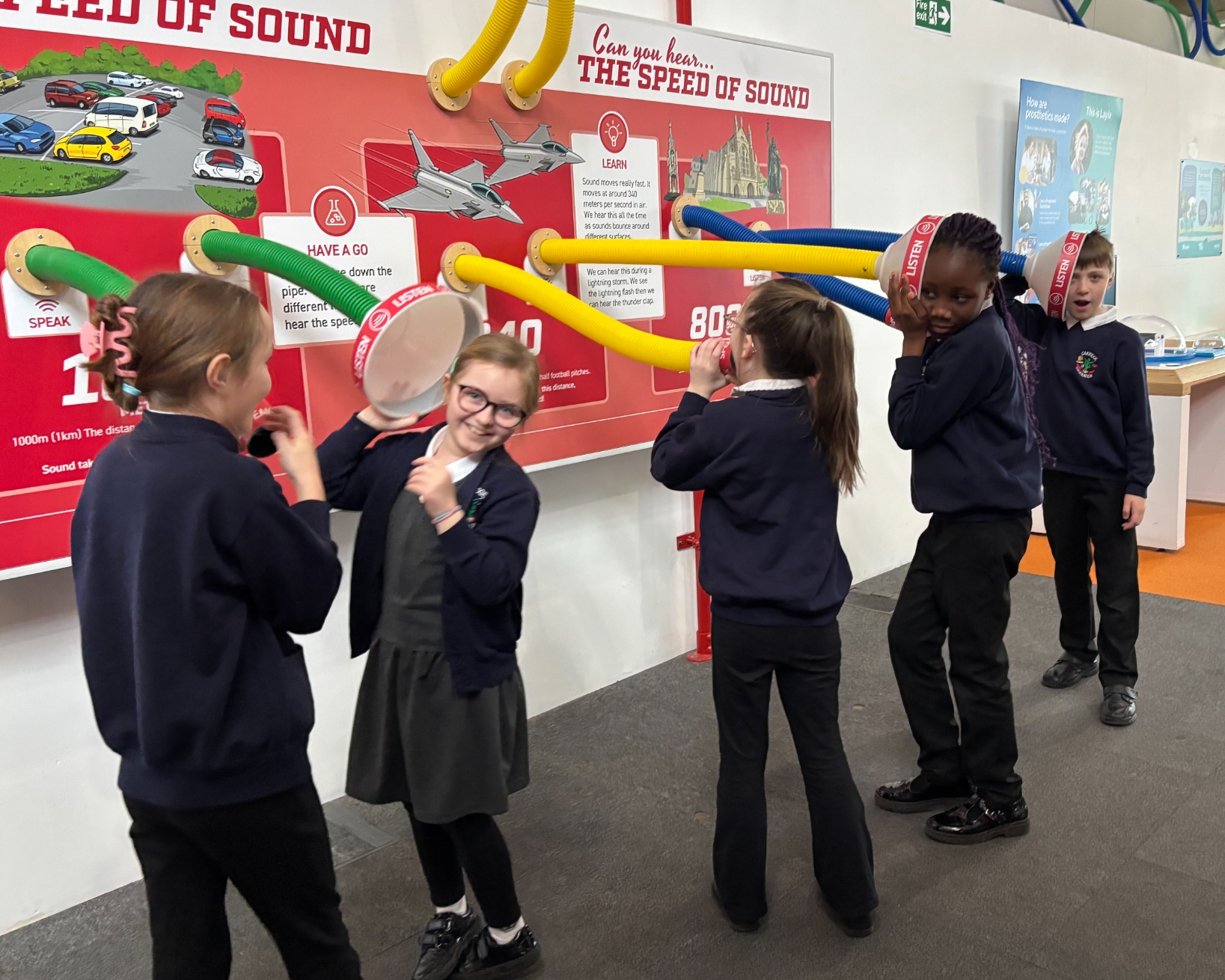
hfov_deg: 57.0
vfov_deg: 47.1
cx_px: 696
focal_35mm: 31
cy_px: 460
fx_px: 1124
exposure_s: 1/60
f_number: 1.6
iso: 400
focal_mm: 5.96
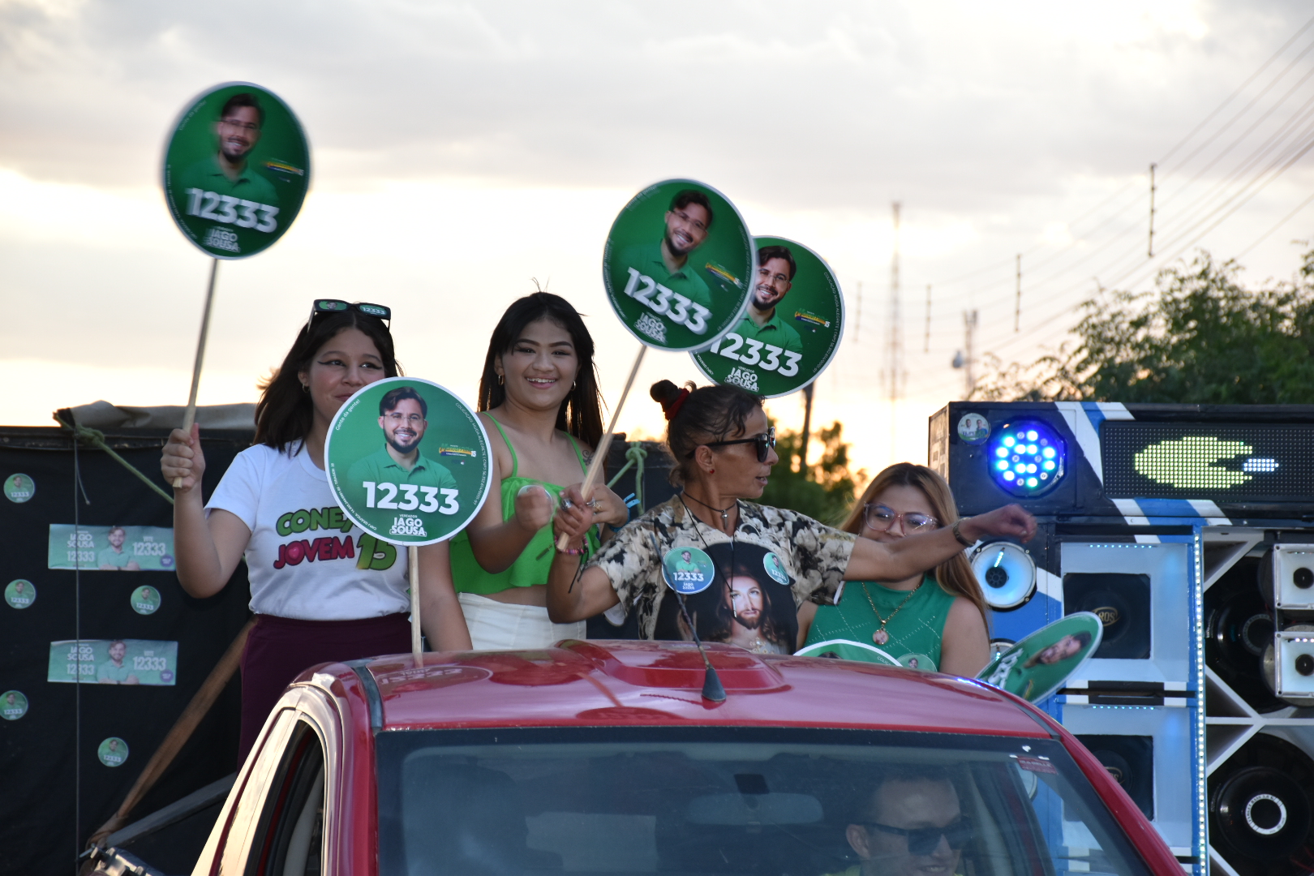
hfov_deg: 14.4
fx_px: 5201
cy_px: 438
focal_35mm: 142
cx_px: 657
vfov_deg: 9.6
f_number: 5.6
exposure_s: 1/100
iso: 500
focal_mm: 95
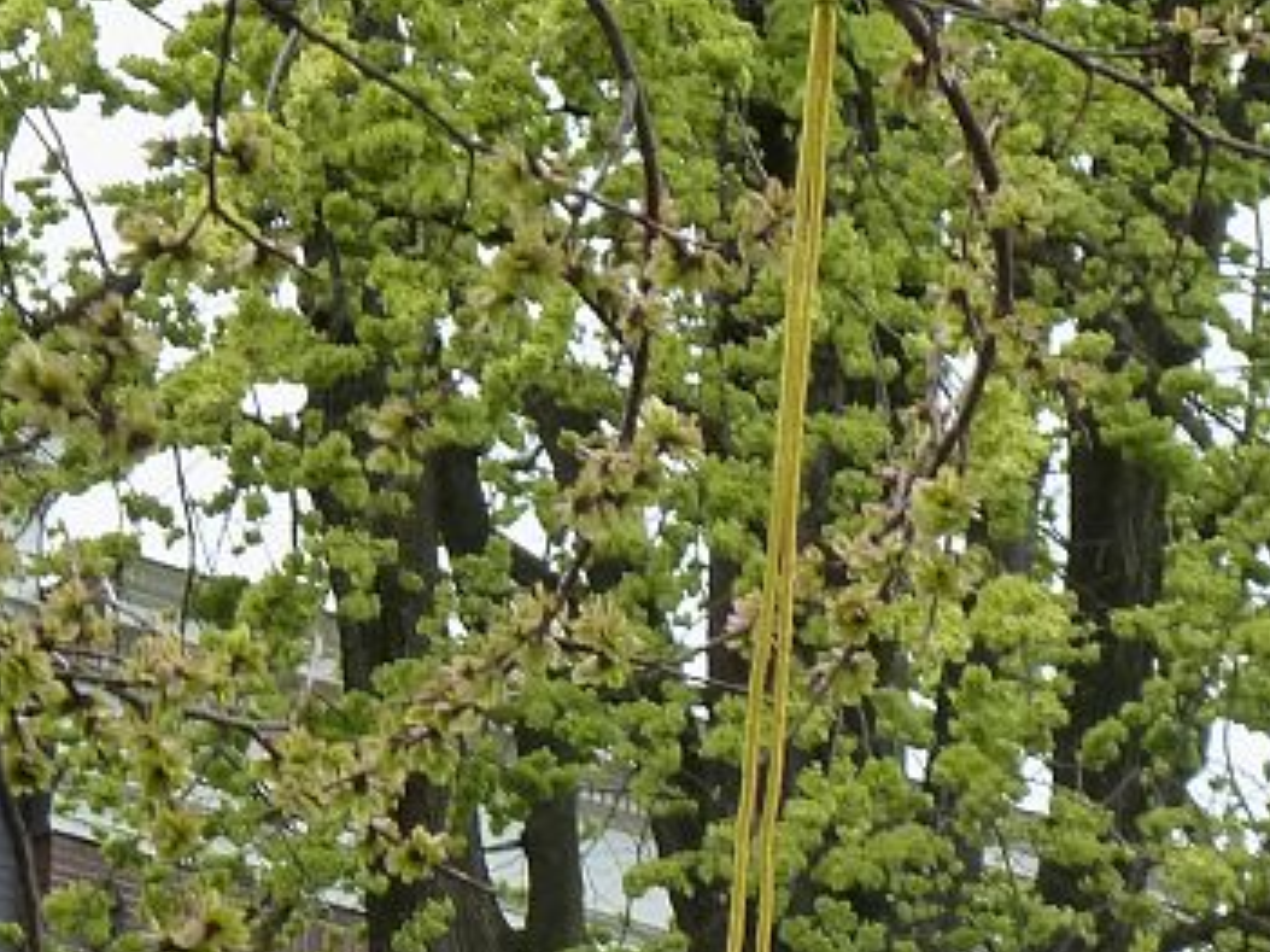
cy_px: 1039
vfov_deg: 5.3
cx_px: 564
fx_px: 10269
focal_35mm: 280
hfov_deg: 7.1
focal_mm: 15.8
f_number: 4.3
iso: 200
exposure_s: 1/50
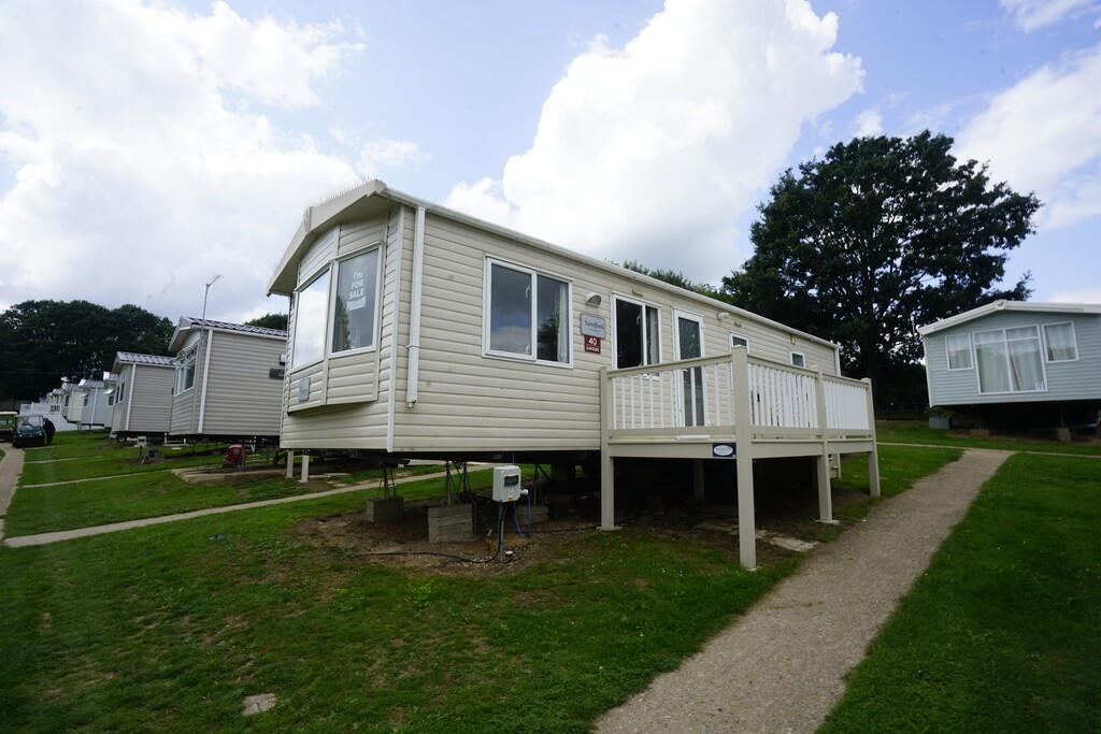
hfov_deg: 96.7
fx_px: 489
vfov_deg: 73.8
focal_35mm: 16
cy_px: 367
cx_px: 550
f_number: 18
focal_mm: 16
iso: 200
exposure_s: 1/60
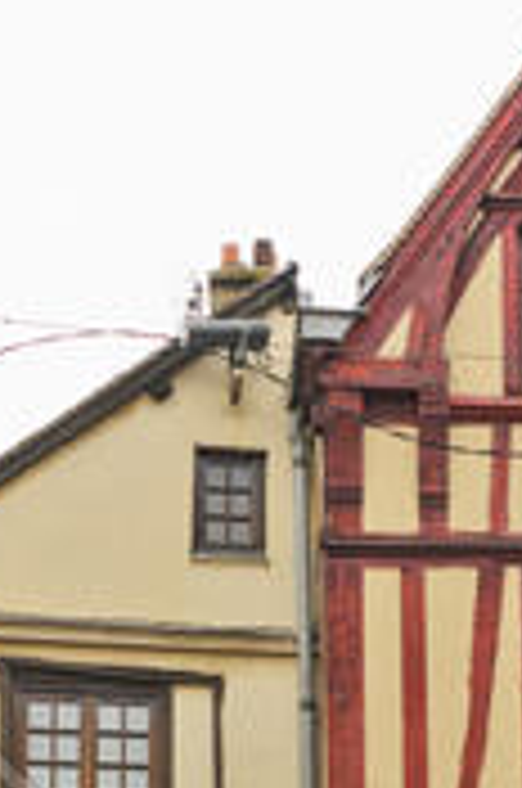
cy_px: 1135
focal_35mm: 139
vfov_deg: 14.0
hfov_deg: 9.8
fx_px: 3035
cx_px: 367
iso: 100
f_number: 5.6
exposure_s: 1/350
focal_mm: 28
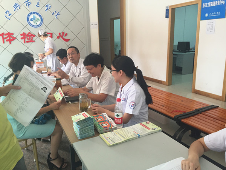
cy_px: 85
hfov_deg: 61.7
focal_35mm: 29
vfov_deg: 48.2
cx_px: 113
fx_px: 189
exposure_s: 1/33
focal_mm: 4.15
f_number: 2.2
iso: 64
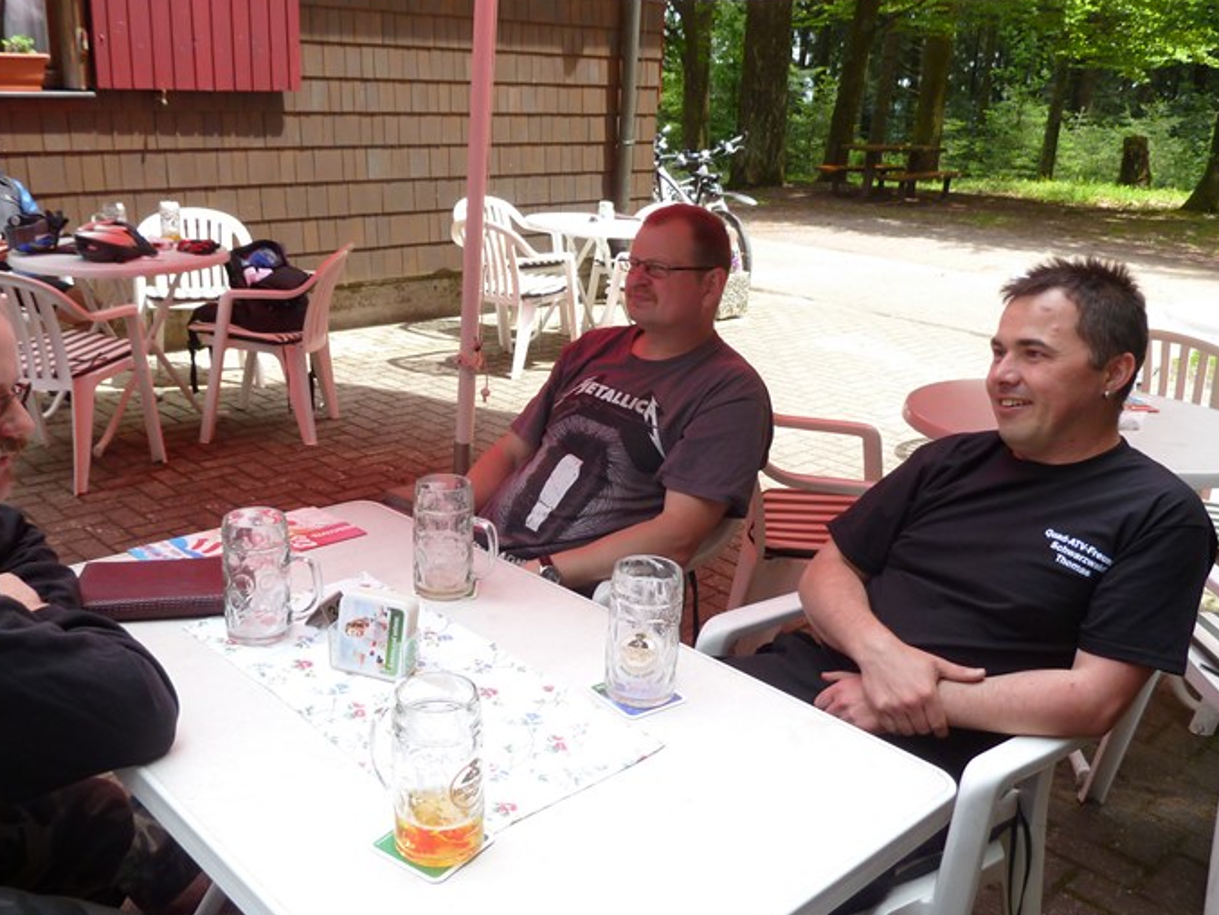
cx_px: 528
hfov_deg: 56.6
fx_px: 1127
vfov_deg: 44.2
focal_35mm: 32
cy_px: 476
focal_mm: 4.1
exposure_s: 1/100
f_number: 3.3
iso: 80
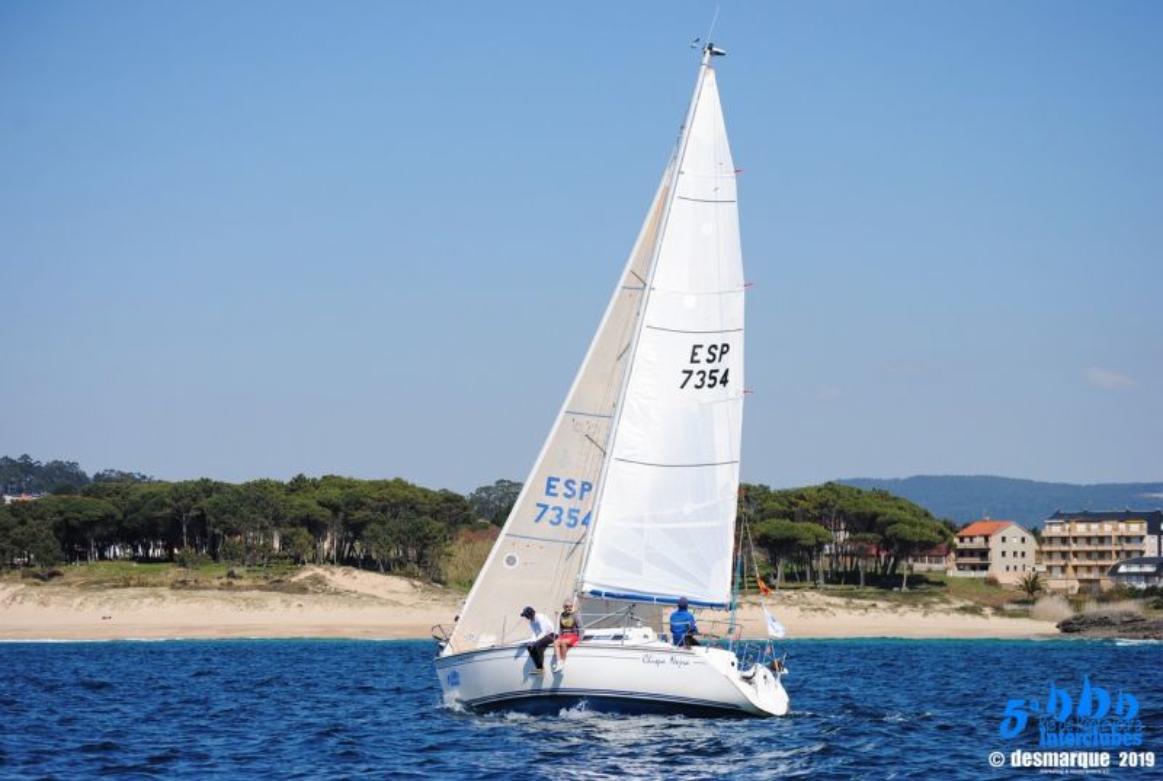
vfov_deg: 11.5
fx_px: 3885
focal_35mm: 120
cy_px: 390
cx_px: 582
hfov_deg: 17.0
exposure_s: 1/640
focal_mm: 80
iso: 100
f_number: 6.3
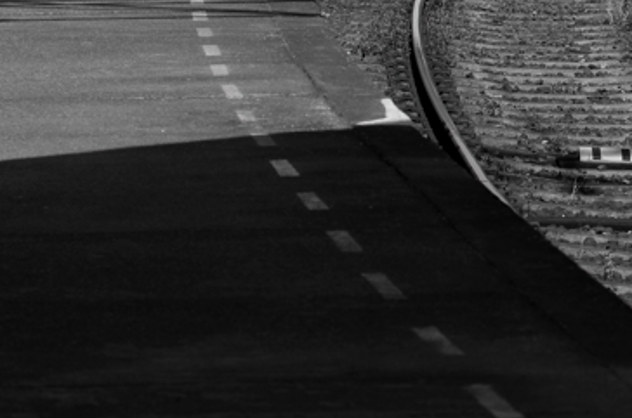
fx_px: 5168
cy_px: -90
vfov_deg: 4.6
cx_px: 750
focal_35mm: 295
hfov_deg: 6.9
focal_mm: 70
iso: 100
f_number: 4.5
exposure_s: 1/1000
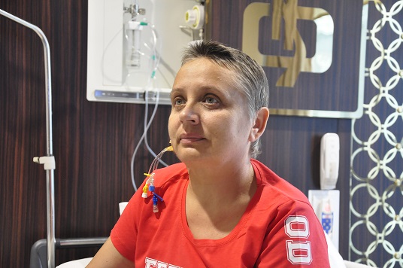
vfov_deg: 20.1
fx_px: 755
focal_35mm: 68
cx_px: 202
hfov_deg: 29.9
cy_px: 134
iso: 2000
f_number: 6.3
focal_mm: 45
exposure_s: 1/13
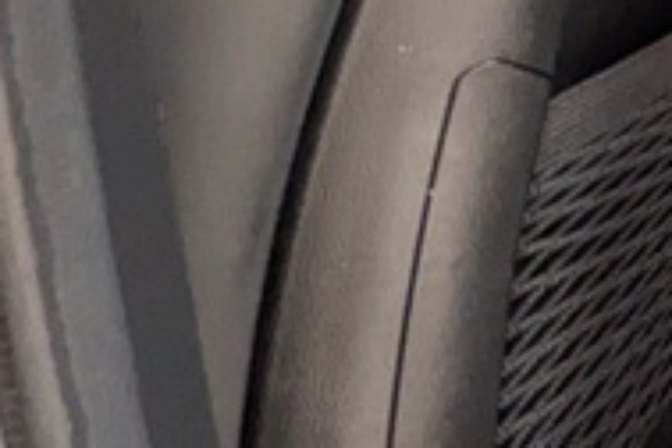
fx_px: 1475
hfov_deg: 14.5
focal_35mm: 79
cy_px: -334
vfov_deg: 15.2
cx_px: 1664
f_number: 2.2
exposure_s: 1/25
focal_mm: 1.83
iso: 143
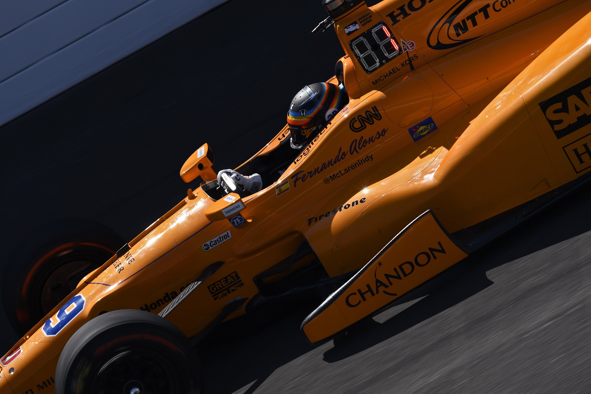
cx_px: 296
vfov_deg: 2.3
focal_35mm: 600
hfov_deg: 3.4
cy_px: 197
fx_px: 9848
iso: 400
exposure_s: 1/1600
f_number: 8
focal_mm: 400
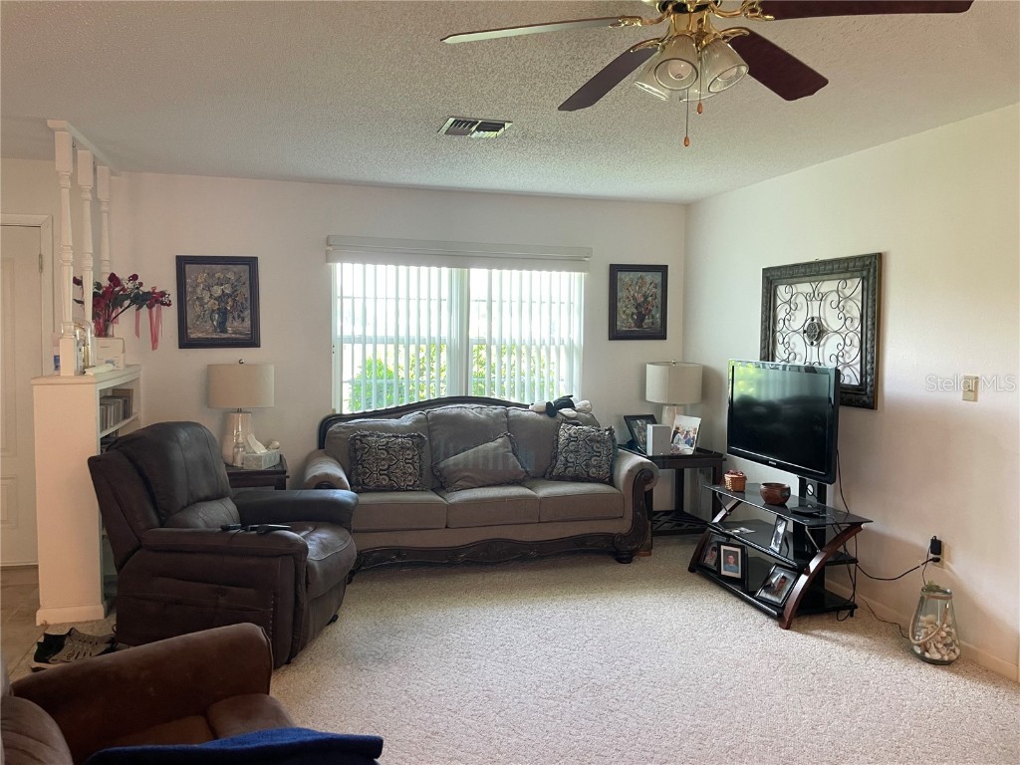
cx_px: 510
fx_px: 766
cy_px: 382
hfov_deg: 67.3
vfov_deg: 53.1
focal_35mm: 26
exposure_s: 1/60
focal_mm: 4.2
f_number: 1.6
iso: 125
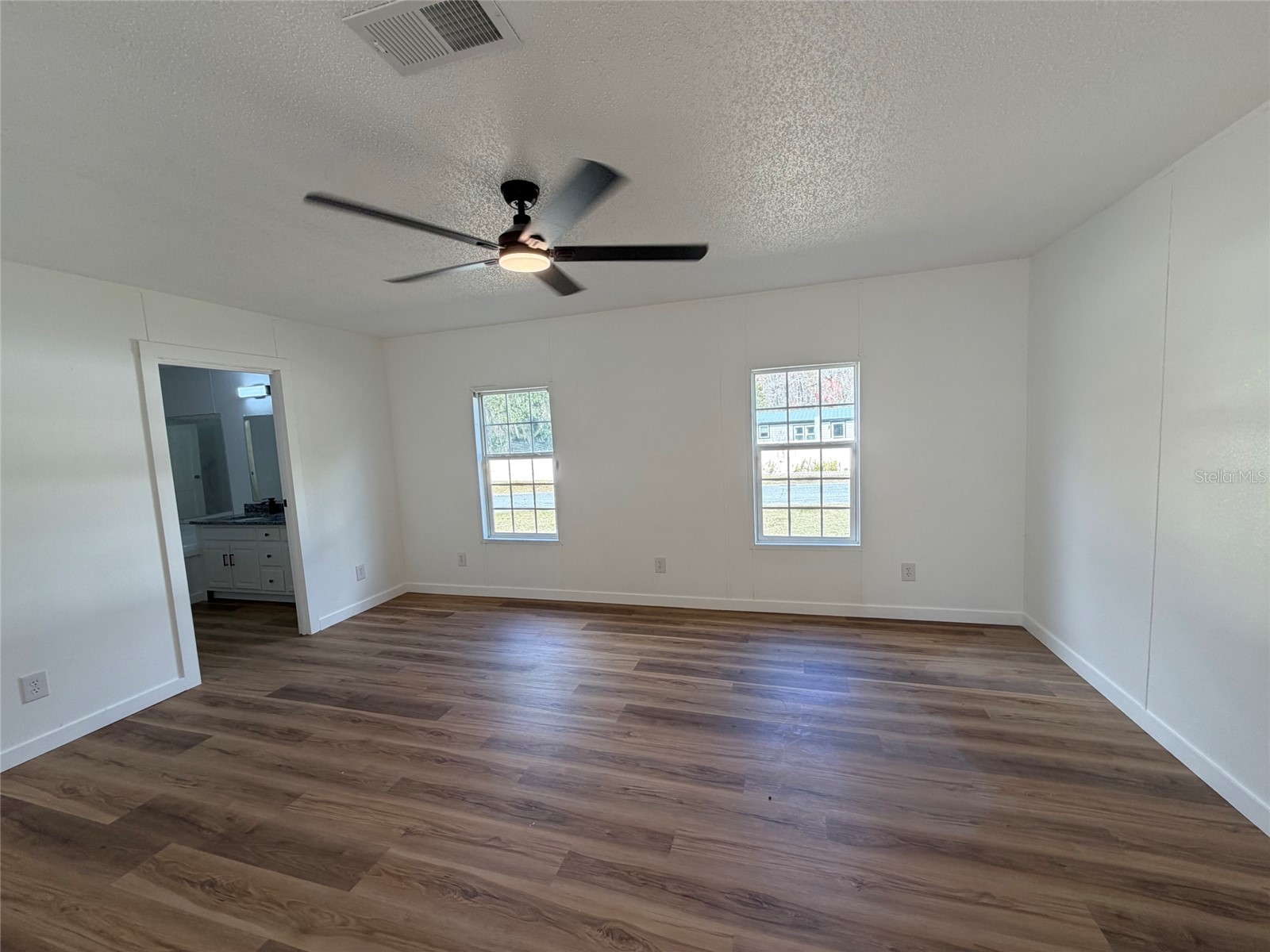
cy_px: 476
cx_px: 635
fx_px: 514
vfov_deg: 85.7
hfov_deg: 102.1
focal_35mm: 14
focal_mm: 2.22
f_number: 2.2
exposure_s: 1/121
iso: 80
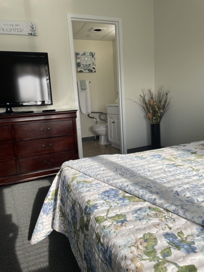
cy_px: 136
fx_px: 204
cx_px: 102
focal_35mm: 26
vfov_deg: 67.3
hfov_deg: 53.1
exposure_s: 1/452
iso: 32
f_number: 1.6
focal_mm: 4.2
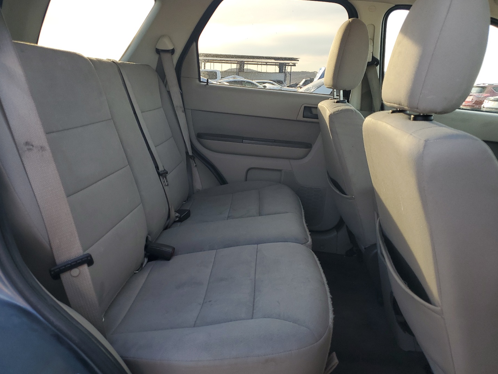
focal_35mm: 29
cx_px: 239
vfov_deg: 48.2
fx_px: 417
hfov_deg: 61.6
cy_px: 185
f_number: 1.5
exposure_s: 1/256
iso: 50
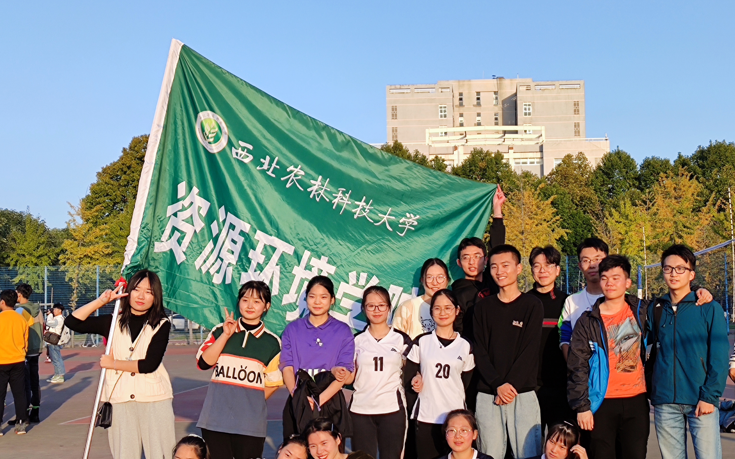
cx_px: 454
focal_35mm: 33
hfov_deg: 57.5
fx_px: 661
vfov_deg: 38.3
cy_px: 230
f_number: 1.89
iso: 50
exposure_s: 1/593
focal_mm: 5.43
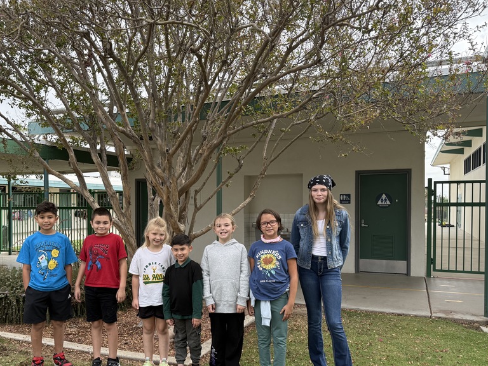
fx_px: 451
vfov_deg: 44.0
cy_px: 211
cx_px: 187
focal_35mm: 32
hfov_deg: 56.2
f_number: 1.78
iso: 100
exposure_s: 1/1553
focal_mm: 6.76
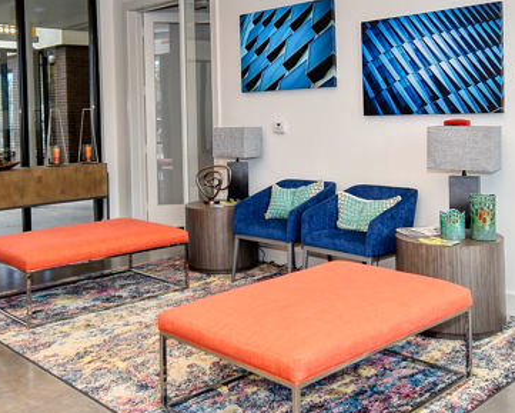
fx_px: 595
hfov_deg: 46.8
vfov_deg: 37.8
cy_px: 133
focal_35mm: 39
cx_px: 243
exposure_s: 1/100
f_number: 5
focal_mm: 10
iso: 200
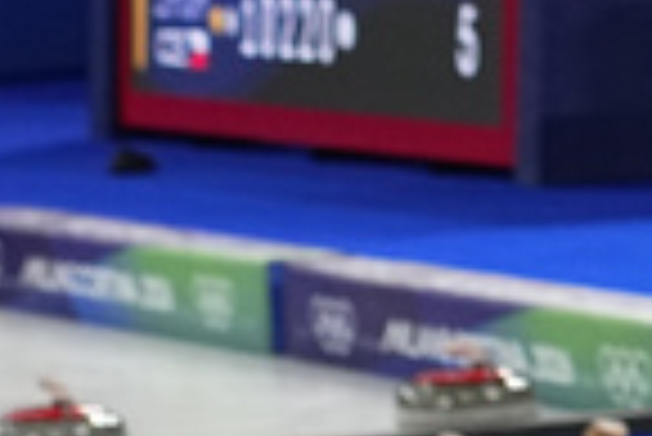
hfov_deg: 4.1
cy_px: 1112
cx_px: -760
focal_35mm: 495
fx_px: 8974
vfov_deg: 2.8
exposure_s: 1/1000
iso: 1000
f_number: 4.5
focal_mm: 70
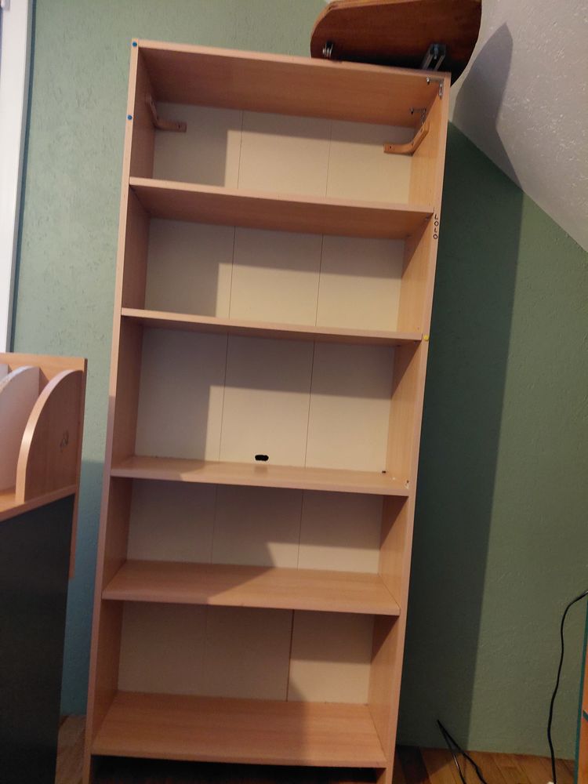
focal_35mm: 25
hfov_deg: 54.9
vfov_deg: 69.4
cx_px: 294
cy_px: 392
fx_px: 566
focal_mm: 4.69
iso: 500
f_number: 1.8
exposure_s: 1/25
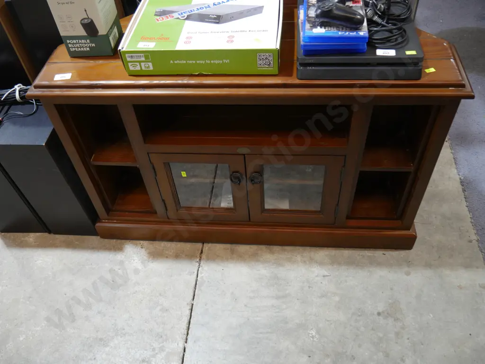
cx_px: 242
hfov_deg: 59.9
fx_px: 421
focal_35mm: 30
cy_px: 182
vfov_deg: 46.8
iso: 400
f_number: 3.6
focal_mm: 15
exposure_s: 1/60
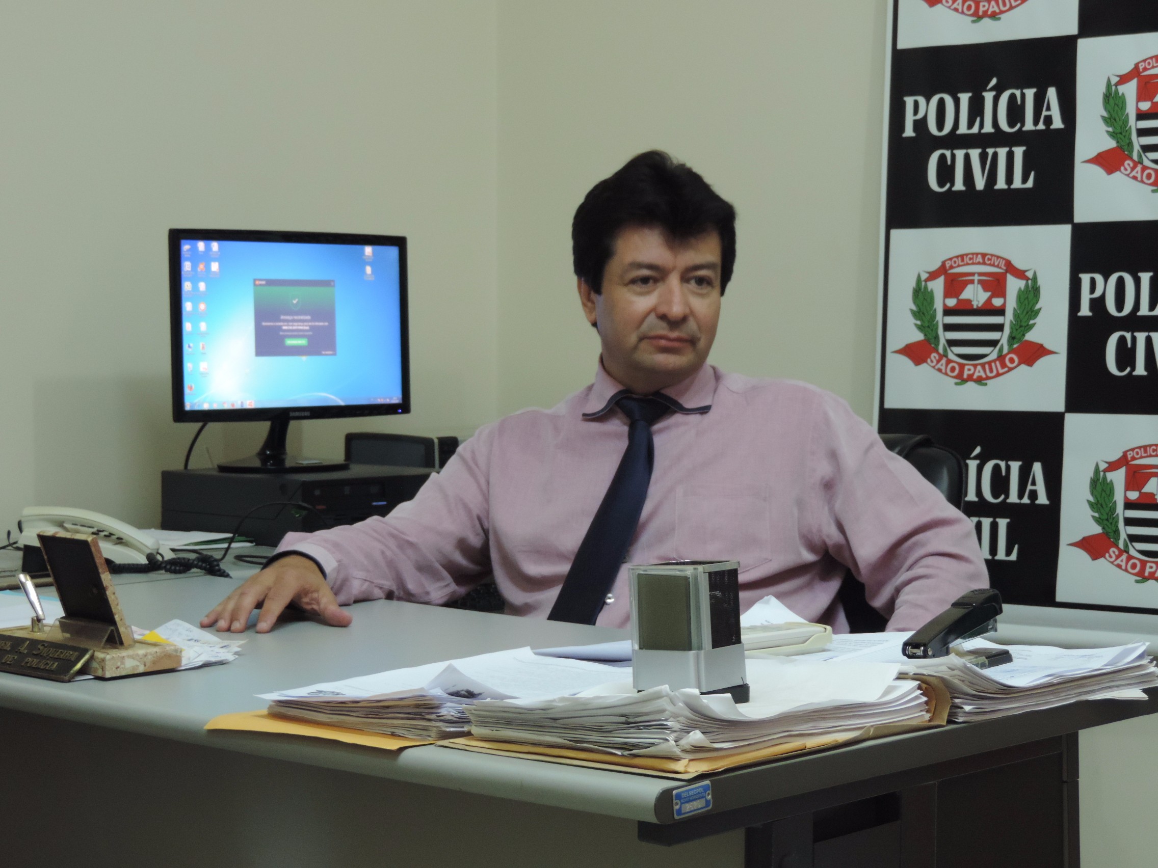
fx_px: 2509
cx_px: 579
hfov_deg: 26.0
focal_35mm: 75
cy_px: 434
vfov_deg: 19.6
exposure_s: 1/25
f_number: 3.9
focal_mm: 13.3
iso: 450
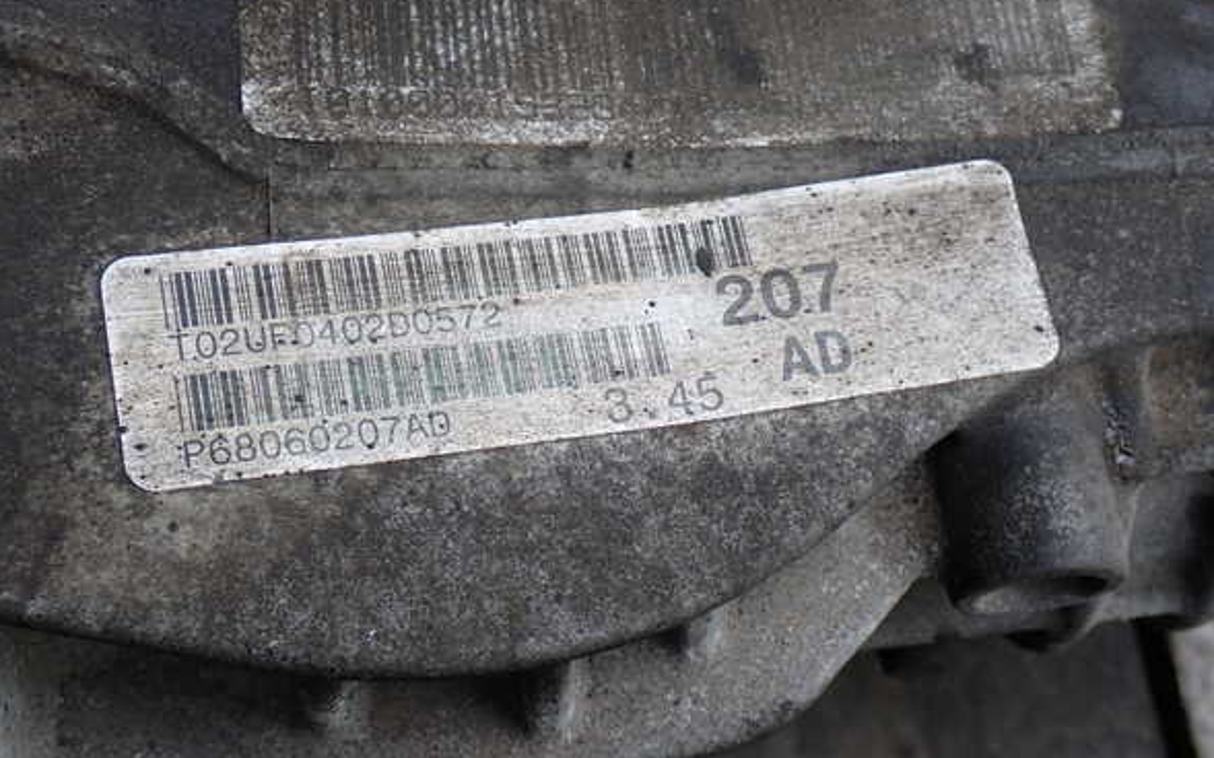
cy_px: 383
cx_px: 600
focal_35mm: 54
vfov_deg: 24.0
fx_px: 1786
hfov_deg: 37.5
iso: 200
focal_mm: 9.01
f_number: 3.2
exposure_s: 1/100
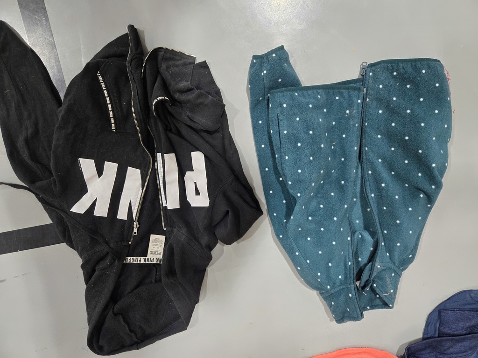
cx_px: 239
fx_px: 318
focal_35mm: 23
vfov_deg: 58.9
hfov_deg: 73.9
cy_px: 179
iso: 400
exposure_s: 1/120
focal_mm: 5.4
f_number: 1.8
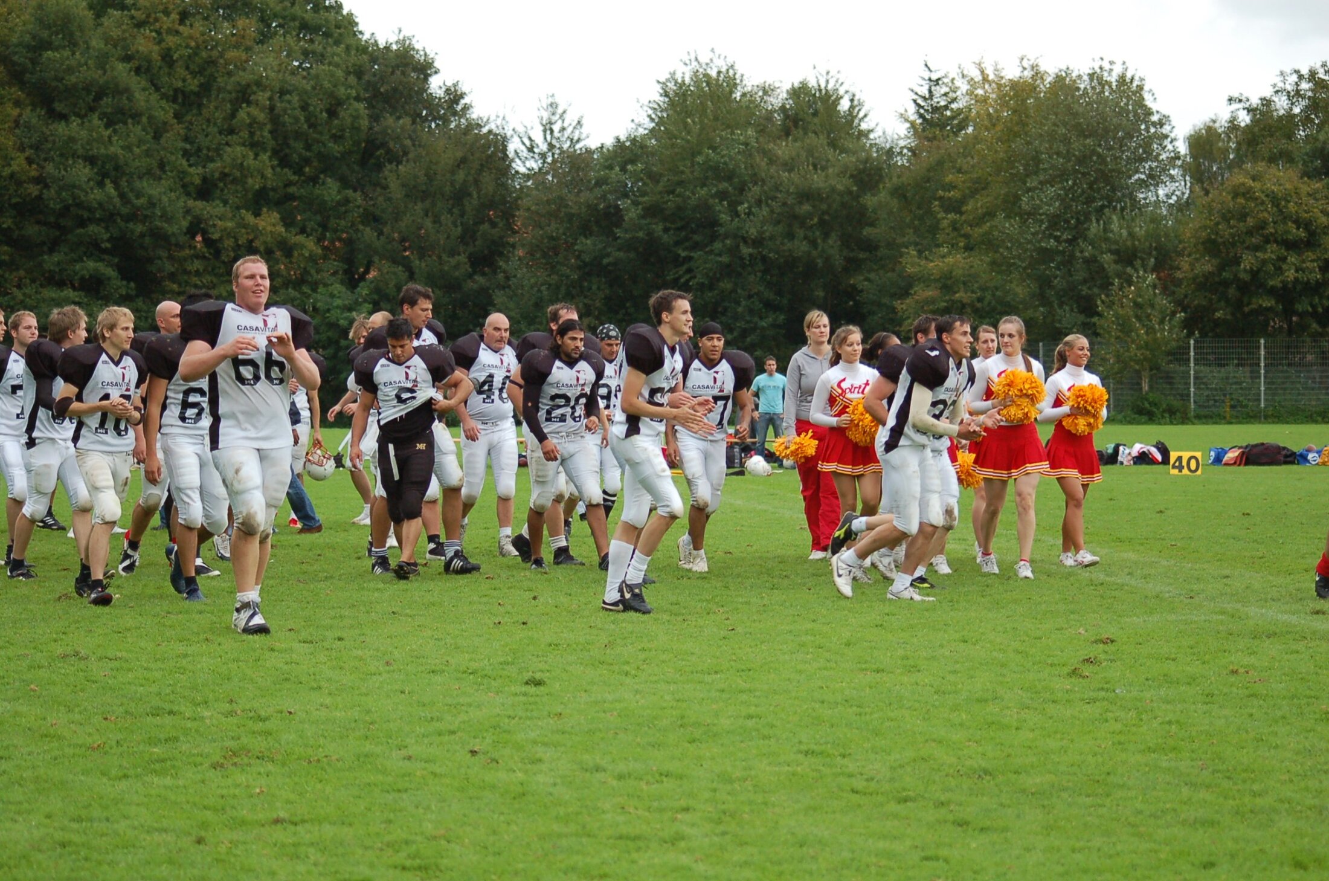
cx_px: 664
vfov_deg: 13.0
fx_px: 3869
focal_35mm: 105
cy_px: 440
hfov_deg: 19.5
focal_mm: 70
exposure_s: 1/500
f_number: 4
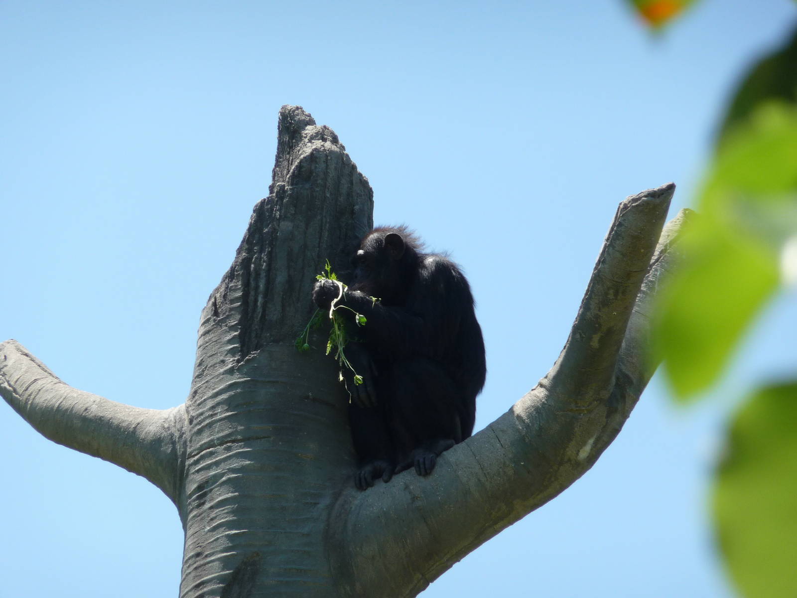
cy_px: 299
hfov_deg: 7.1
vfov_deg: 5.3
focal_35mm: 280
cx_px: 398
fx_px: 6447
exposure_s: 1/320
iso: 100
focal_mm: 47
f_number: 4.9
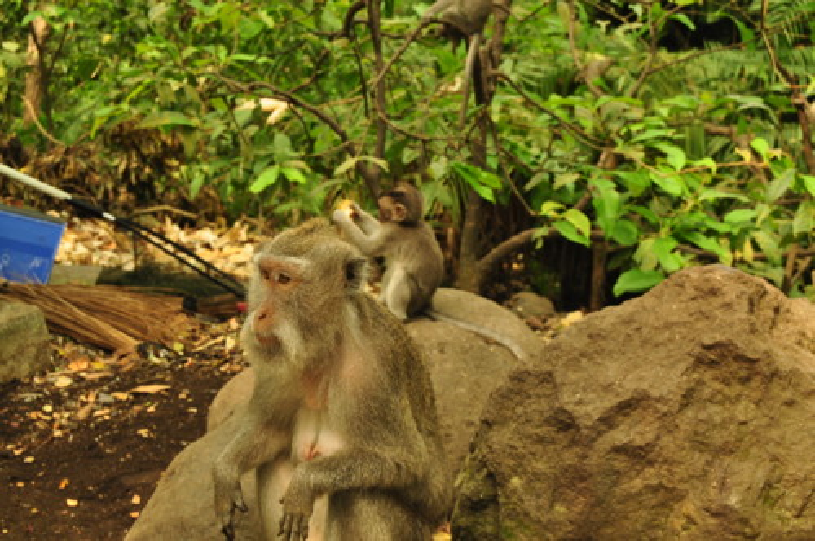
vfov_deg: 20.1
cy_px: 270
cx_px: 408
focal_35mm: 68
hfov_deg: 29.9
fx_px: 1526
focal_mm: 45
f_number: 9
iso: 400
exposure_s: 1/25
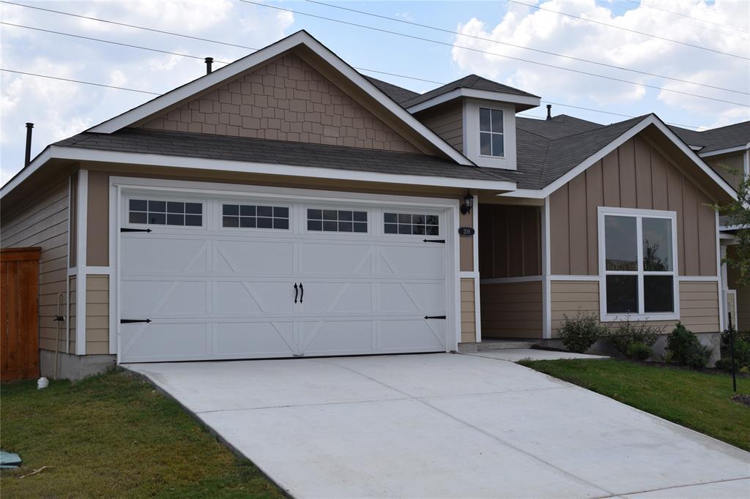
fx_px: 875
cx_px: 375
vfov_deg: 31.9
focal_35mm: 42
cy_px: 250
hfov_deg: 46.4
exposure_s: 1/400
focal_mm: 28
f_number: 10
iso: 200
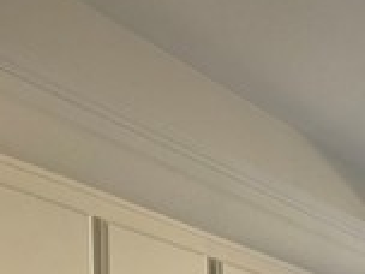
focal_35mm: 59
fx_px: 622
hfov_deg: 32.4
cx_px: 250
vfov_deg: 17.7
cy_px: 543
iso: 50
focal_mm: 2.22
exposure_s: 1/182
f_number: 2.2
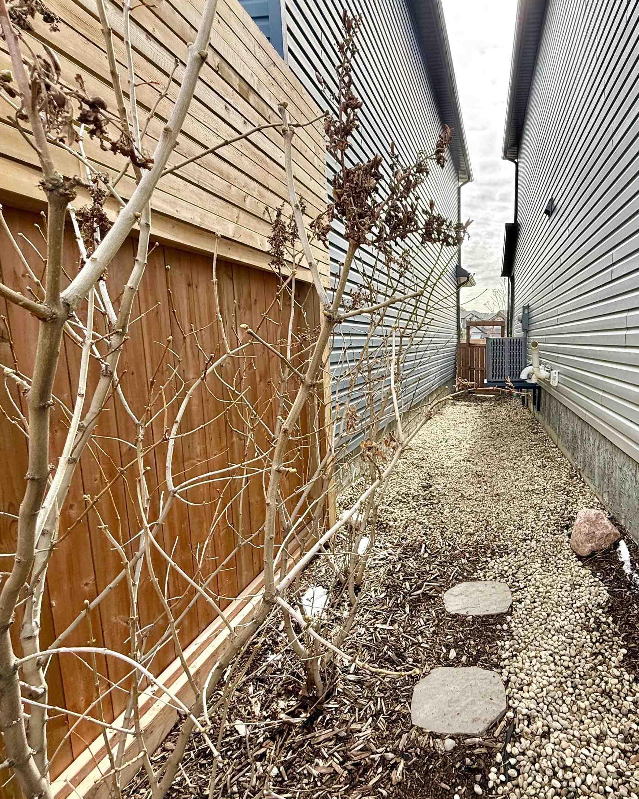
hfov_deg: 67.4
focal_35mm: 19
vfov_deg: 83.3
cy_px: 404
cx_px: 460
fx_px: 449
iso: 64
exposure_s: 1/658
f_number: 2.2
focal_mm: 2.22
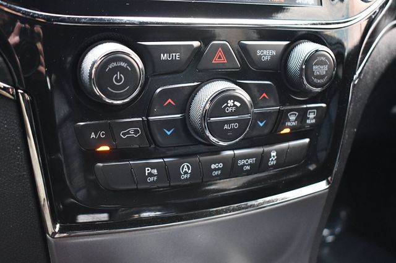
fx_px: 495
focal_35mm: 45
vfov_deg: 29.8
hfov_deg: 43.6
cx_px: 198
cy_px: 132
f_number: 4.2
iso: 3600
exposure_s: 1/60
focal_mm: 30
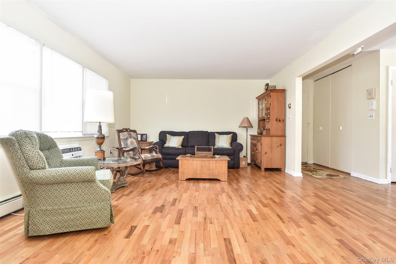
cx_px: 198
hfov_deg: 86.9
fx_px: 209
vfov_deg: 64.6
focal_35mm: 19
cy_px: 132
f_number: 4
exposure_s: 1/60
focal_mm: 19
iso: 800
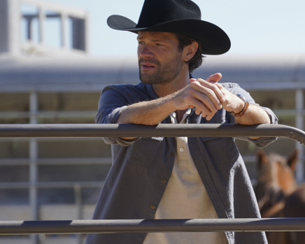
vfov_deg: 3.3
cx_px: 333
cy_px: 150
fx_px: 4198
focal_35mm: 465
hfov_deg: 4.2
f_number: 4.5
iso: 100
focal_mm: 180
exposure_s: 1/500
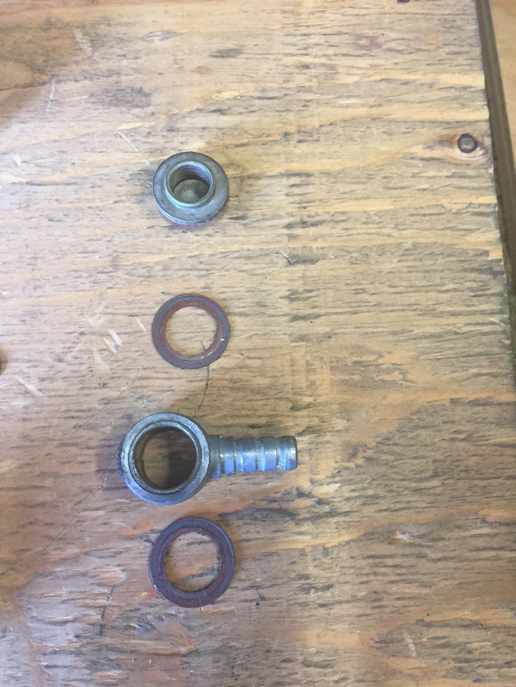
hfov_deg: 48.2
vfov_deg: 61.7
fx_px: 576
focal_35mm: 29
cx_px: 258
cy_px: 344
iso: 125
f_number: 2.2
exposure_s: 1/30
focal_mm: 4.15
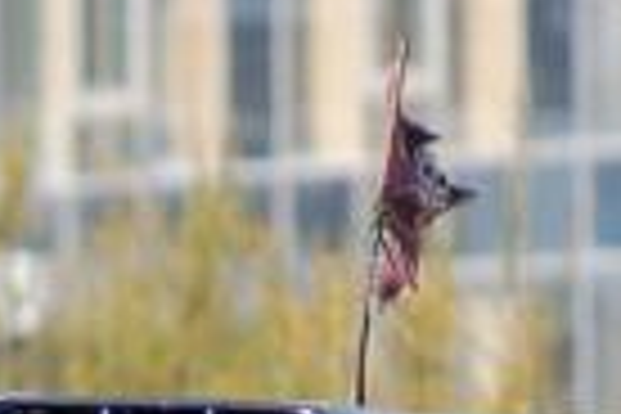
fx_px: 31698
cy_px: 1096
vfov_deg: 0.7
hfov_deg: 1.1
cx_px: -122
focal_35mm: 1838
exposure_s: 1/1000
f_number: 5.3
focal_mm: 165
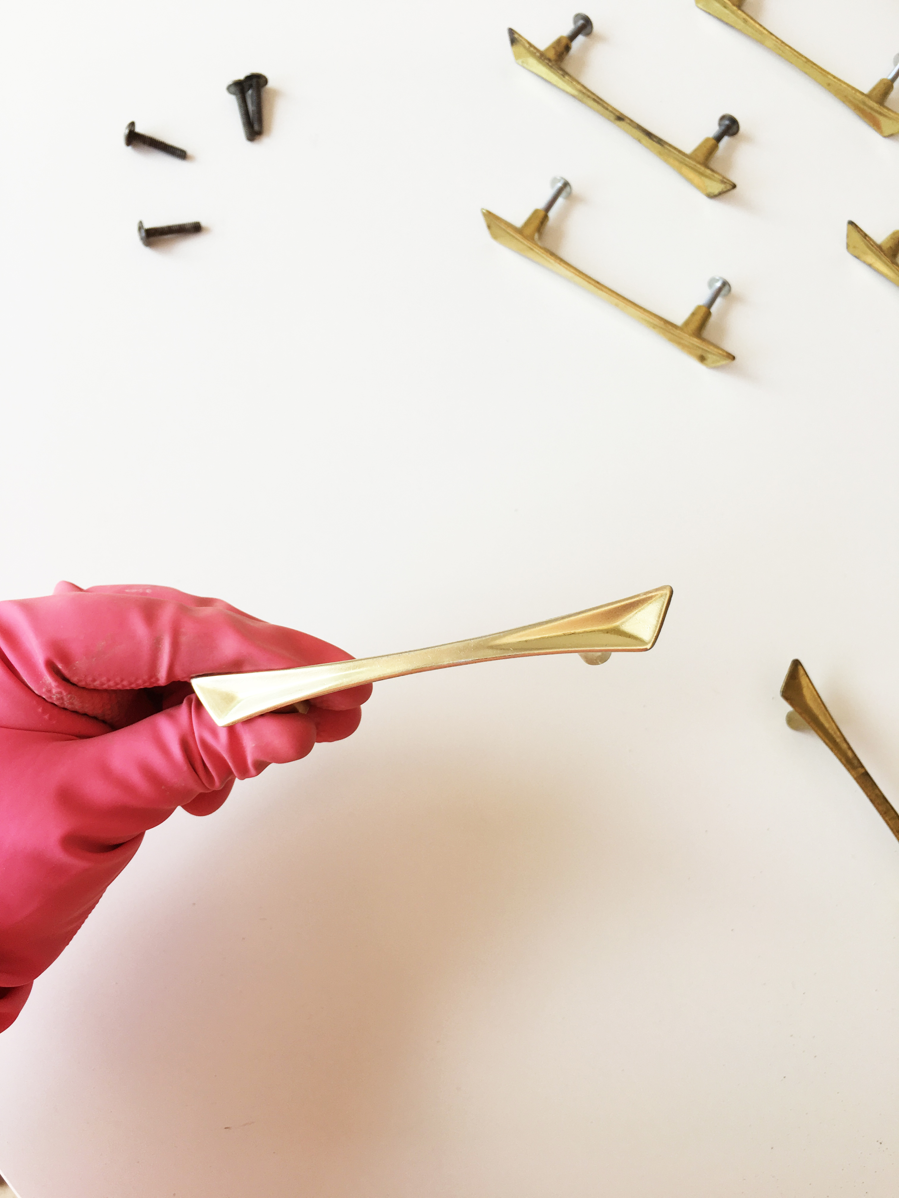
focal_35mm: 29
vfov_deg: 61.7
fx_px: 1004
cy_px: 599
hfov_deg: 48.2
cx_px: 450
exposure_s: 1/162
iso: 25
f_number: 2.2
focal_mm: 4.15
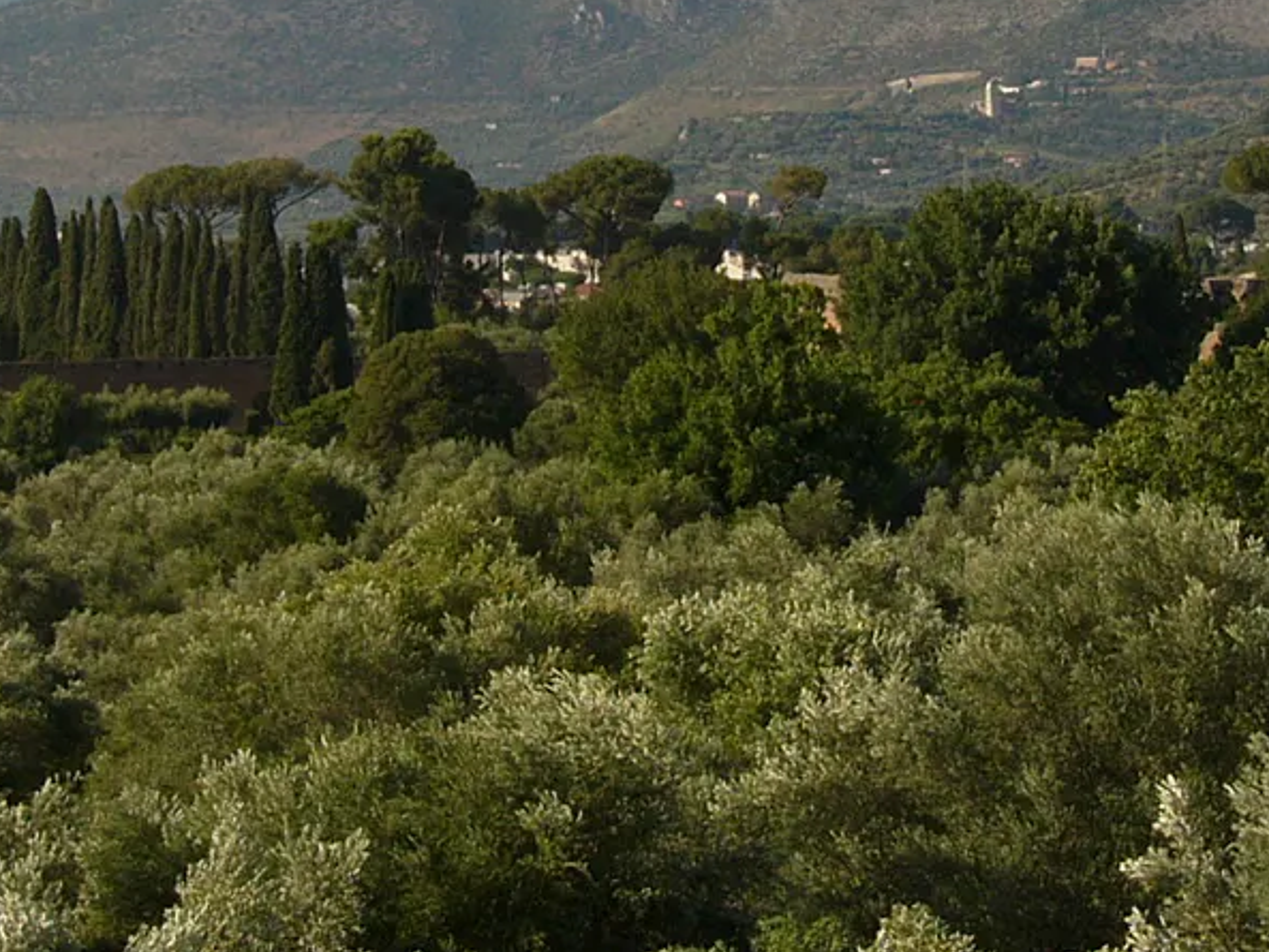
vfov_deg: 9.7
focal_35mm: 151
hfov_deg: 13.1
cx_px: 618
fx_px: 5537
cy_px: -79
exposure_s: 1/400
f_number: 5.2
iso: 50
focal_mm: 9.3
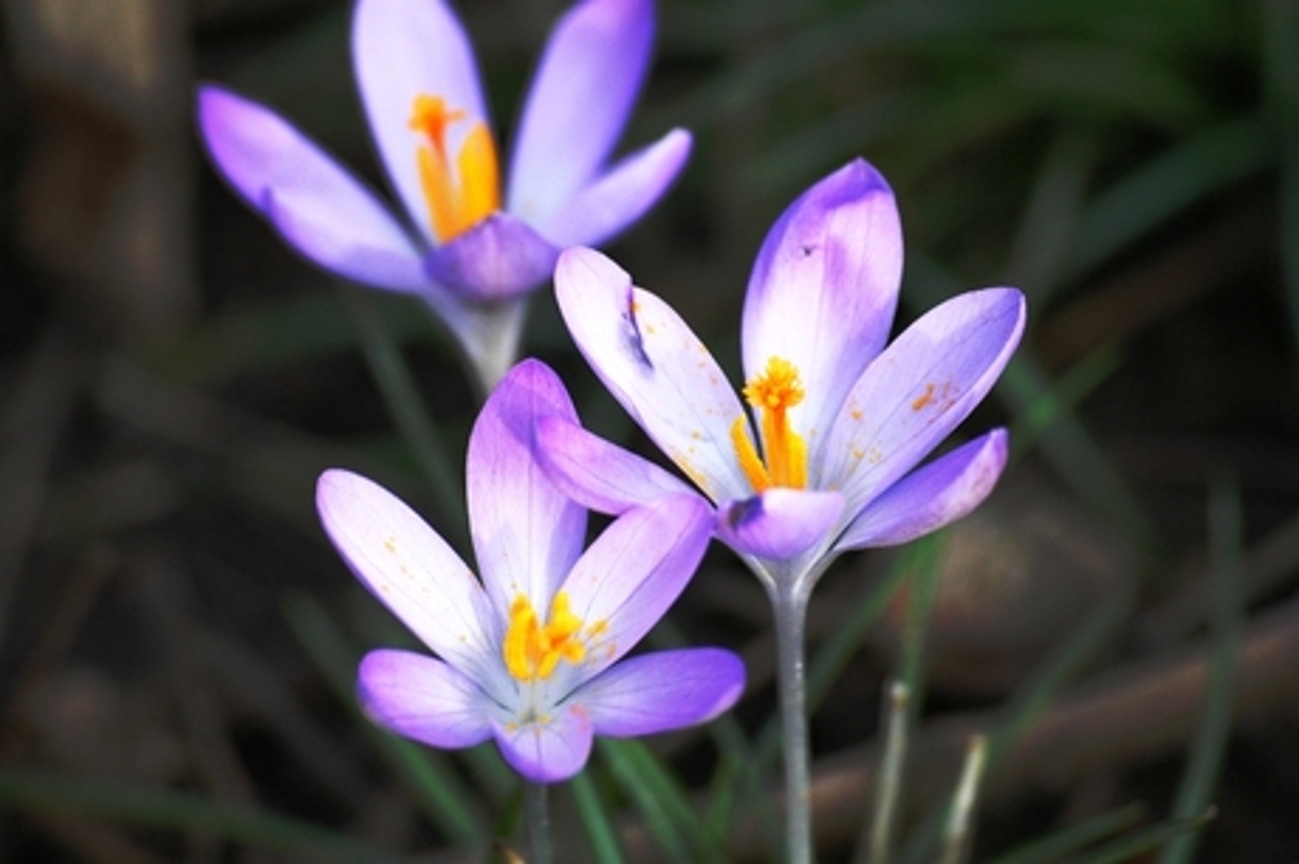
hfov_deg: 4.6
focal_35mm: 450
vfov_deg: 3.1
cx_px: 650
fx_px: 16225
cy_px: 432
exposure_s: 1/320
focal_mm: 300
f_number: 8
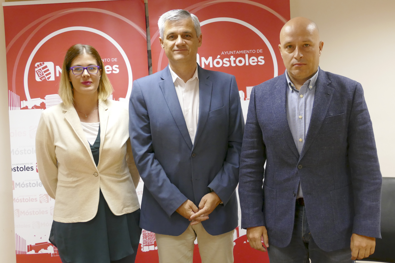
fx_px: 428
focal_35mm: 39
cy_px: 132
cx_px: 198
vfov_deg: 34.2
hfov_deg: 49.6
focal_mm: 14.24
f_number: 3.1
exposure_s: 1/80
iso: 800
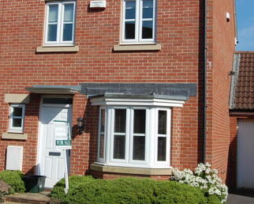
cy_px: 52
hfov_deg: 29.8
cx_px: 88
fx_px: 474
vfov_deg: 24.0
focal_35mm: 63
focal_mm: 22
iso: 200
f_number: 9
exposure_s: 1/320
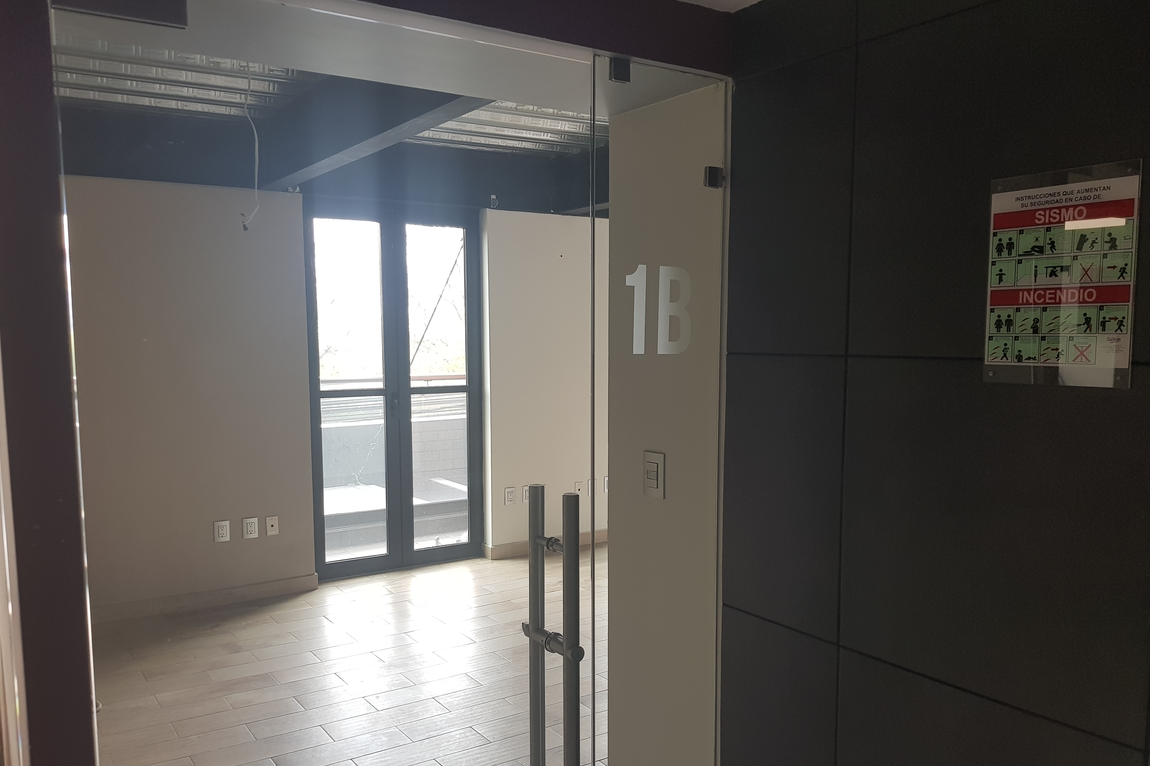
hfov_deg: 65.5
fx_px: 894
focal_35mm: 28
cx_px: 587
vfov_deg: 46.3
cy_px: 437
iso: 80
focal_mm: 4.2
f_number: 1.7
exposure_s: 1/60
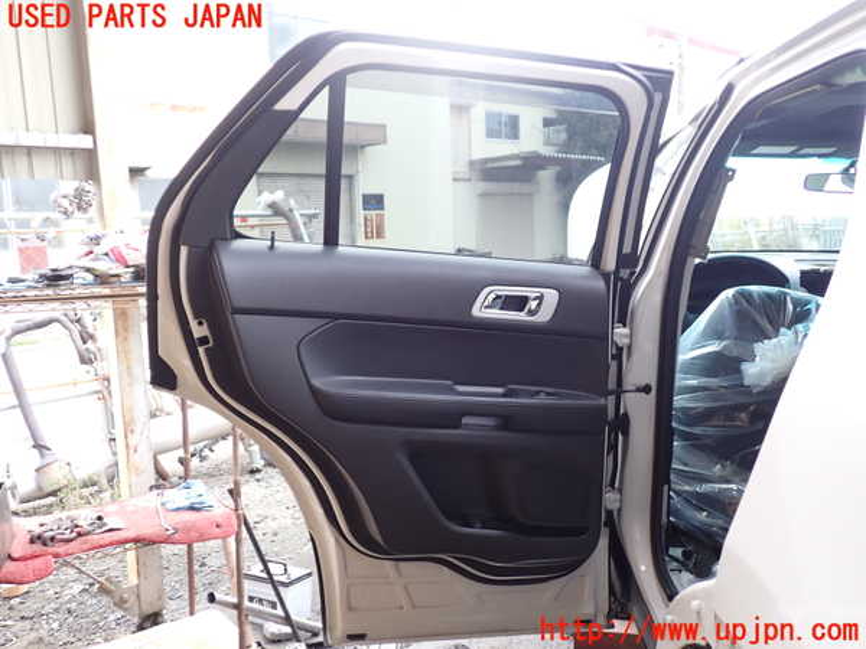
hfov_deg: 60.0
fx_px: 751
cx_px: 433
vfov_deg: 46.8
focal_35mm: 30
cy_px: 324
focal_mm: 5.4
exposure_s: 1/80
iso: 100
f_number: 2.3
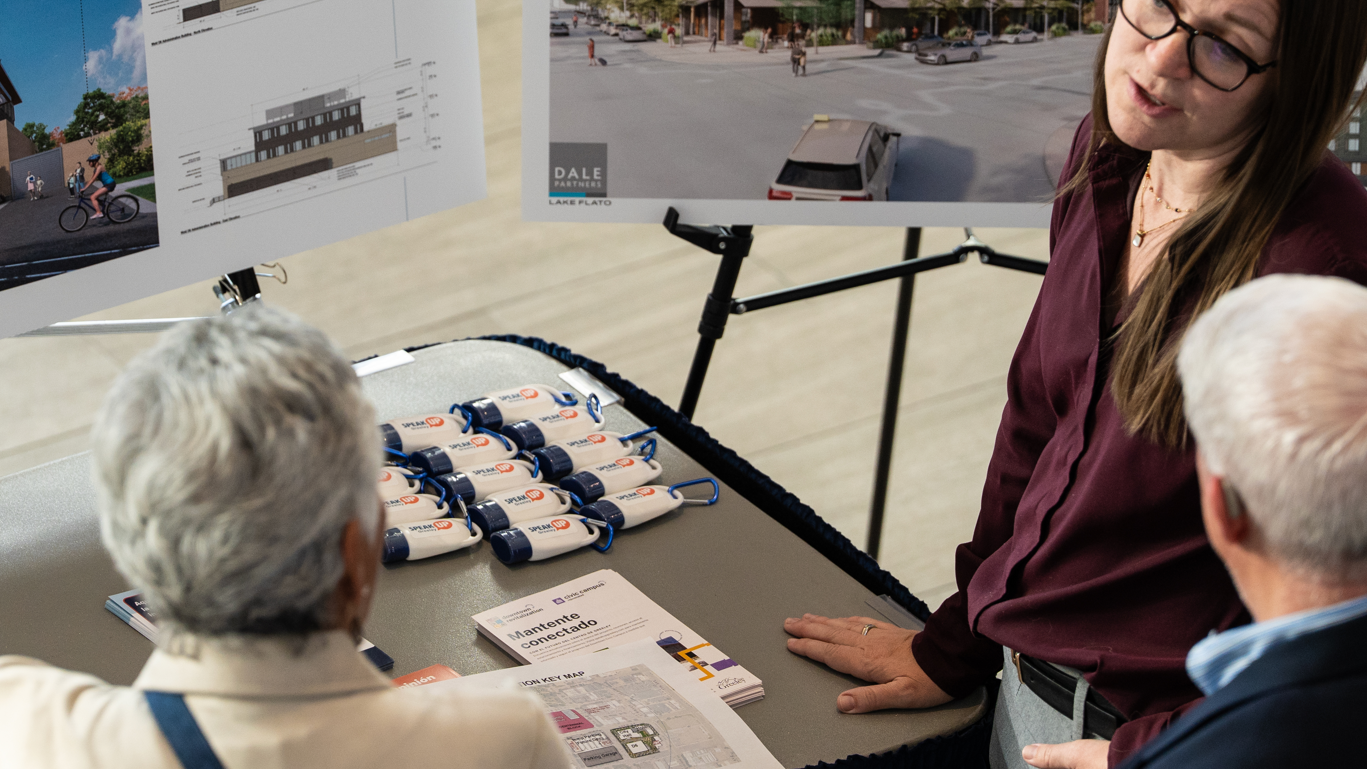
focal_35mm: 313
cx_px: 637
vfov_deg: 3.9
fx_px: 11345
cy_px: 284
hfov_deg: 6.9
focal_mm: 200
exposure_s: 1/250
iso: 1250
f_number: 4
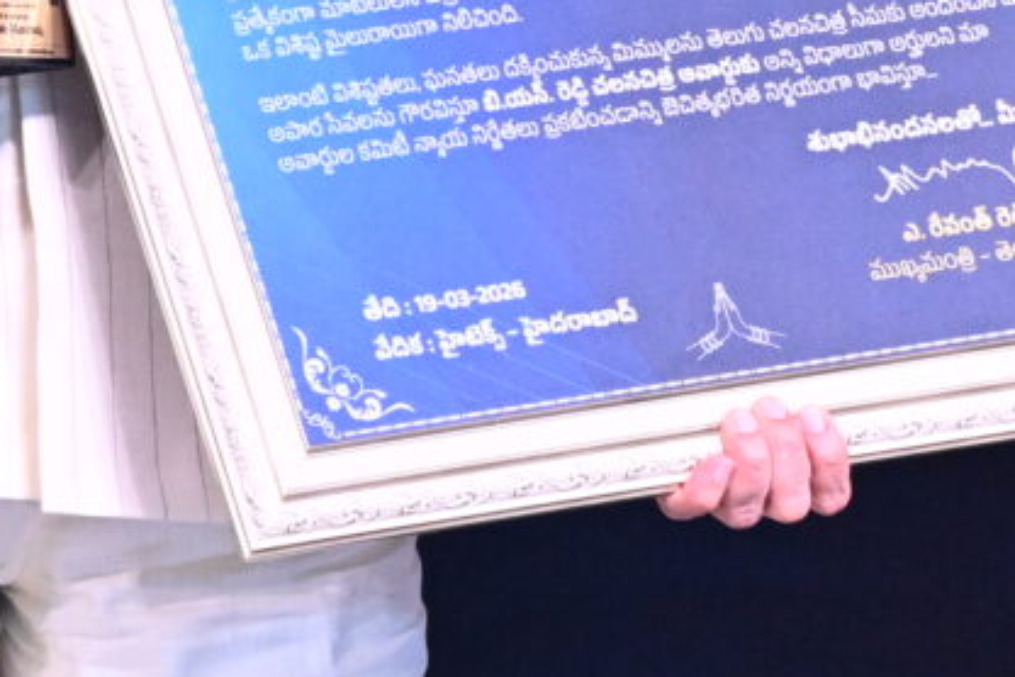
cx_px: -151
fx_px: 20778
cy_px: -74
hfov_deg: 2.8
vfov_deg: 1.9
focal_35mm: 737
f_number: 4
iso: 2500
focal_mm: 120
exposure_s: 1/320
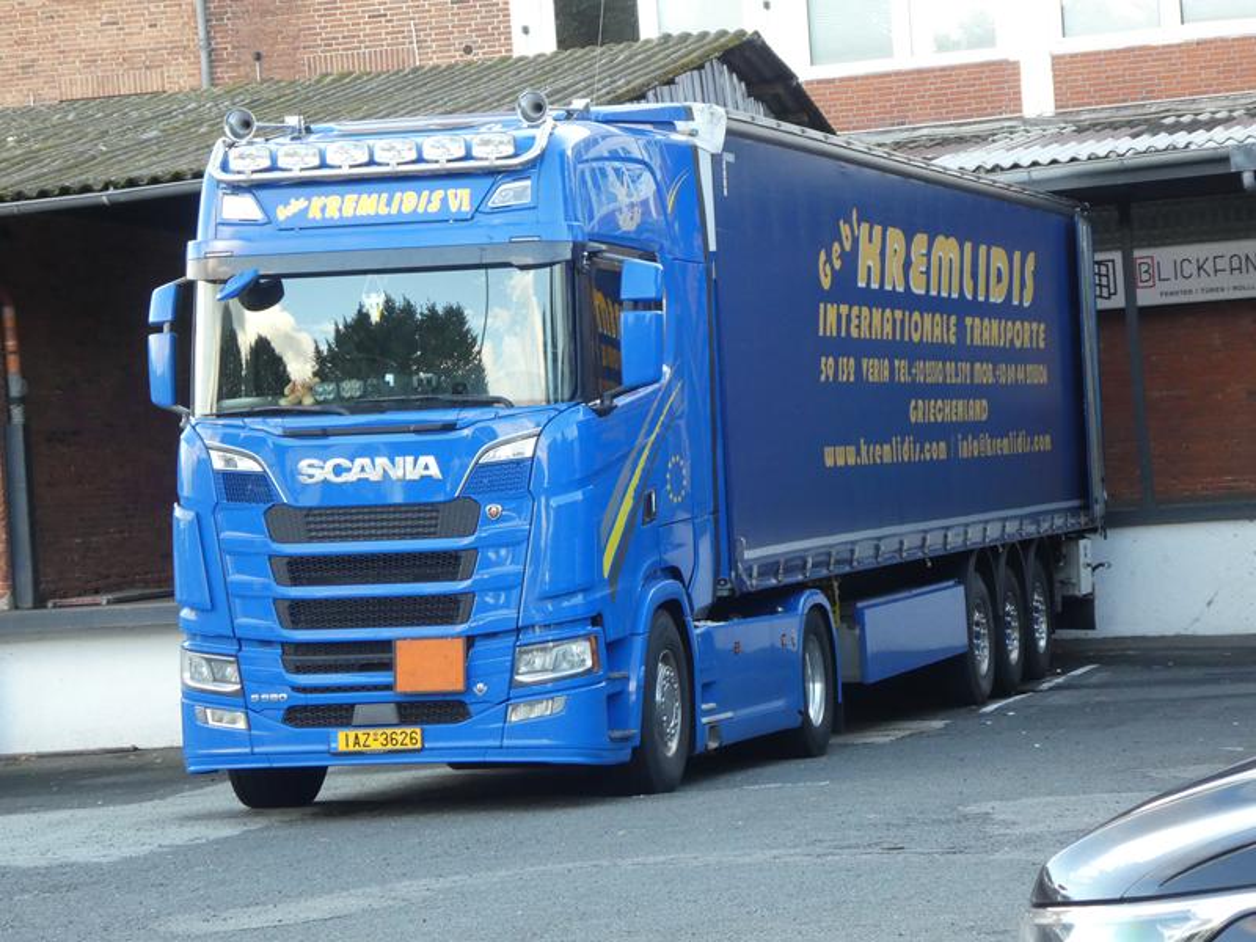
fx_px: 3846
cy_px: 471
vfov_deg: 14.0
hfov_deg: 18.5
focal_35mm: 106
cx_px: 628
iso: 500
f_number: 5.1
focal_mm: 19
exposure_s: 1/80
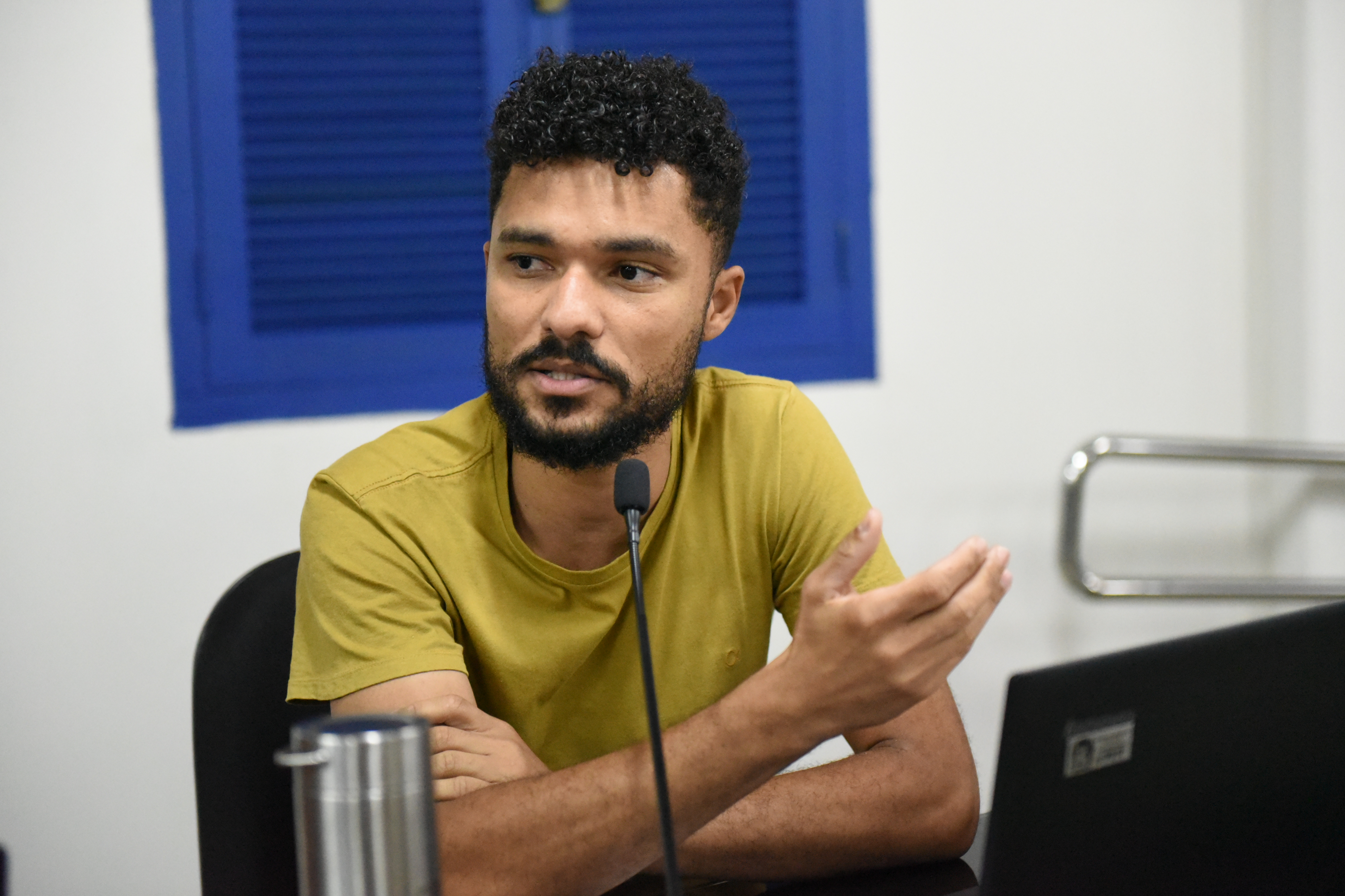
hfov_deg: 28.8
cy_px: 448
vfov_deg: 19.5
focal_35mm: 70
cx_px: 672
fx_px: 2615
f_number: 2.8
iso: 12800
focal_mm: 70
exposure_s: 1/800
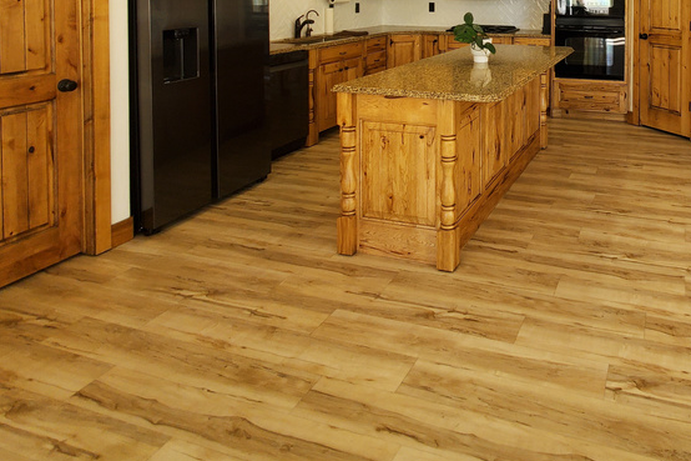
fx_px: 480
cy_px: 9
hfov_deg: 67.0
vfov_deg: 44.3
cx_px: 518
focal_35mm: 25
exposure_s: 1/60
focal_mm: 1.8
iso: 125
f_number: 2.2
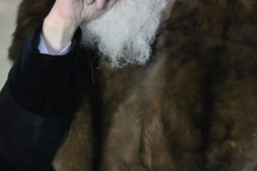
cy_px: -33
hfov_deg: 5.0
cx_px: 149
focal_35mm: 415
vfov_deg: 3.3
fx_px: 2961
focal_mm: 110
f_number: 4
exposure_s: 1/250
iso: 800
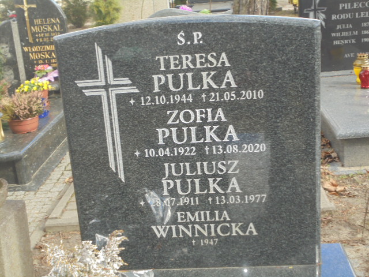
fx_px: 522
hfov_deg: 38.9
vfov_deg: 29.7
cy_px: 138
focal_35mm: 49
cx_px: 184
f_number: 4.8
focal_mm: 8.9
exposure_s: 1/60
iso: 100
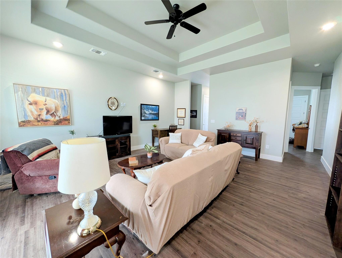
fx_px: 119
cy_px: 129
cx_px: 171
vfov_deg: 94.6
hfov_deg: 110.5
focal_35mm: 12
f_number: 1.7
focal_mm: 2.02
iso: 161
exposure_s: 1/60
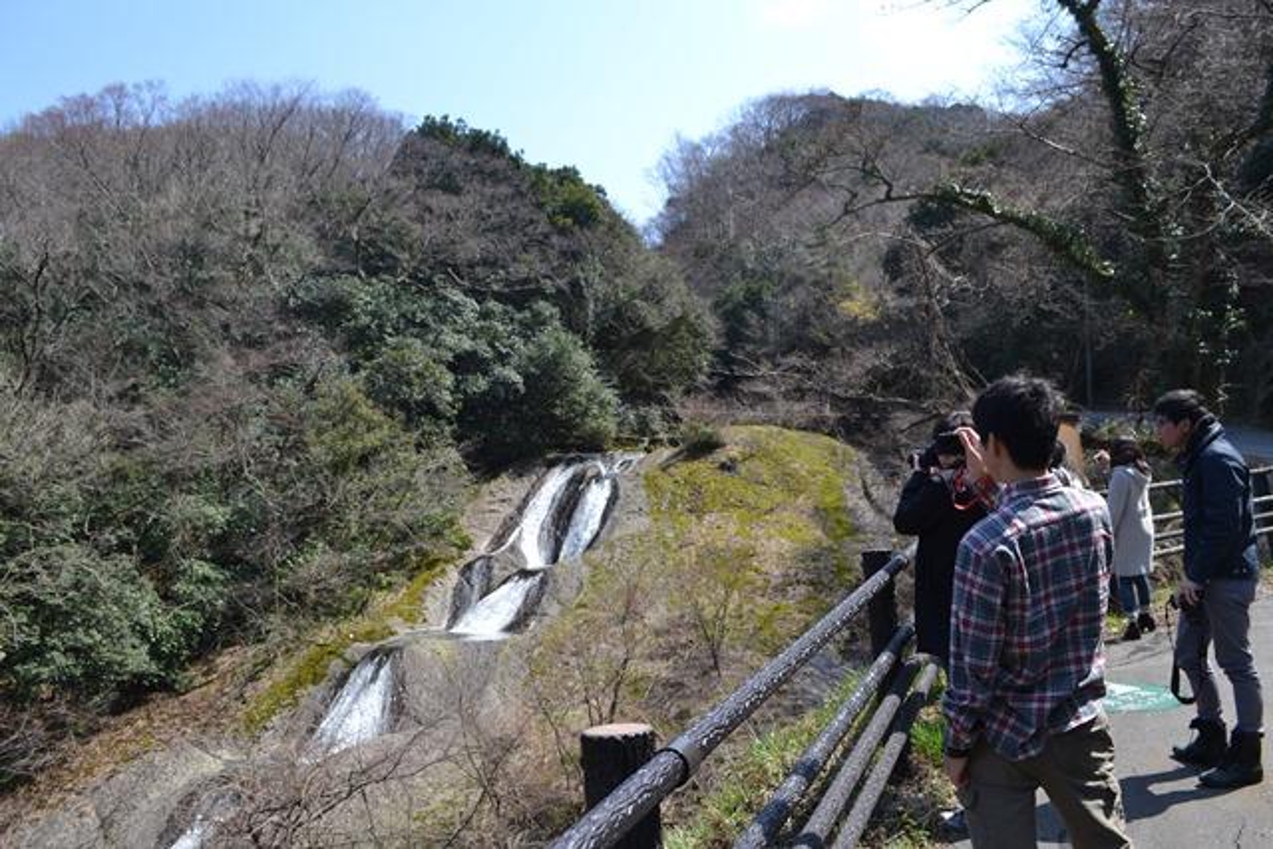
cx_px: 636
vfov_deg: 48.0
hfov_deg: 67.4
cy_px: 424
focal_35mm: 27
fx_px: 955
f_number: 6.3
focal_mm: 18
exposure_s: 1/160
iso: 100
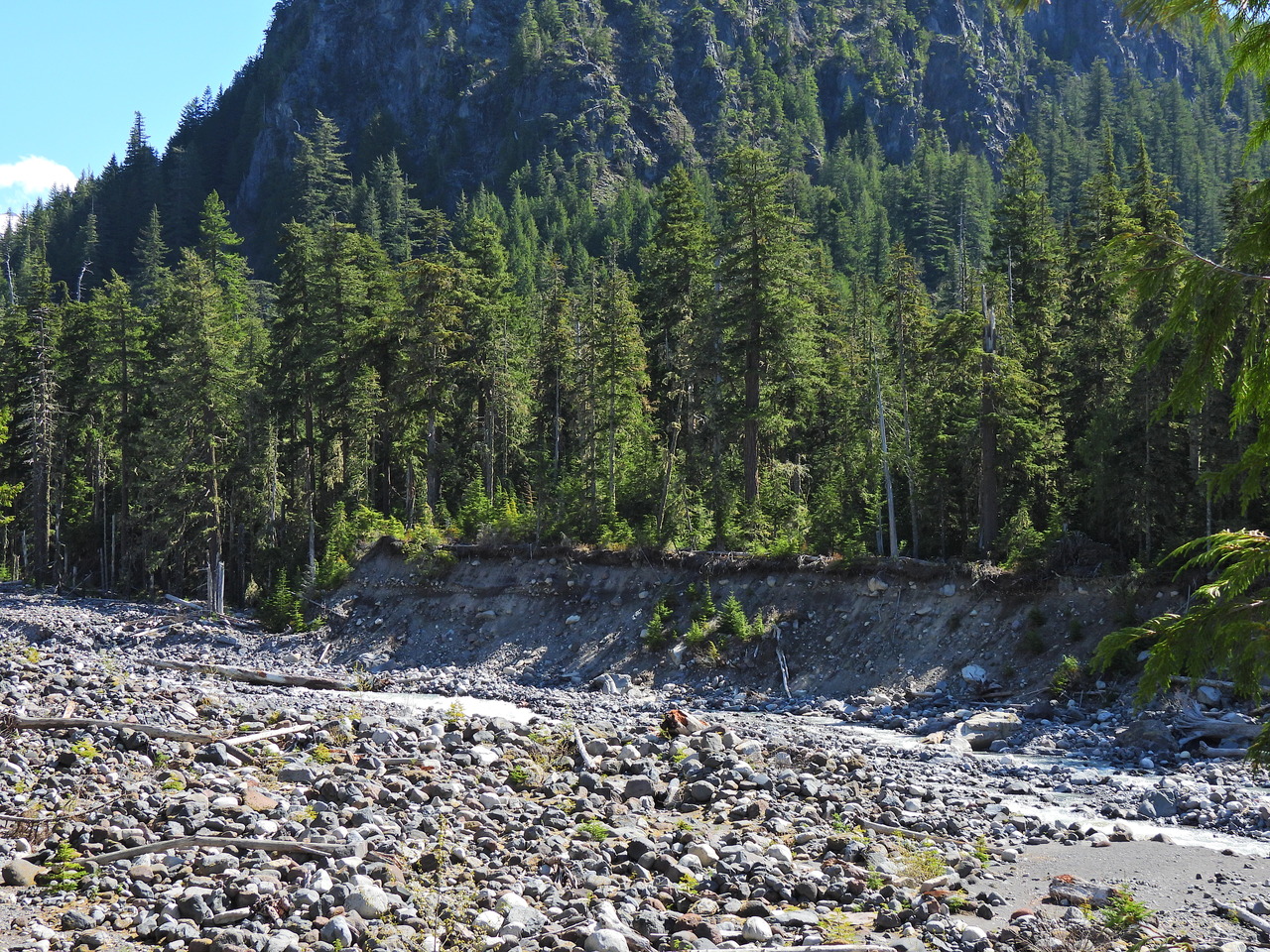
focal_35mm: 60
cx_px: 635
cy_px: 476
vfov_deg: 24.4
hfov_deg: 32.2
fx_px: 2201
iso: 100
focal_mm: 10.7
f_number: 3.5
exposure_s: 1/640
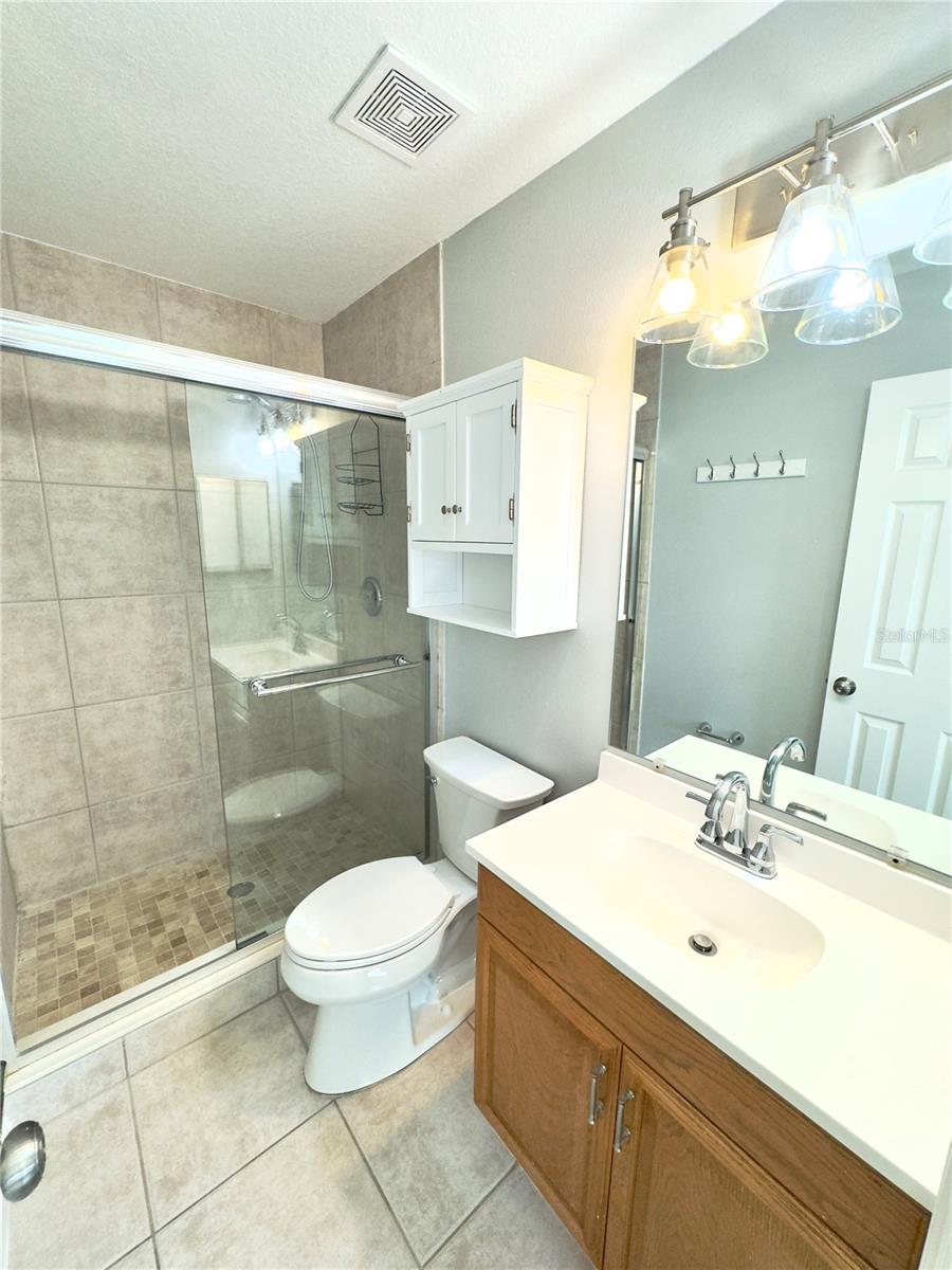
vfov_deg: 102.1
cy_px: 635
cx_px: 476
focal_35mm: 14
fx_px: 513
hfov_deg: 85.7
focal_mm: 2.22
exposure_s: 1/120
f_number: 2.2
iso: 80
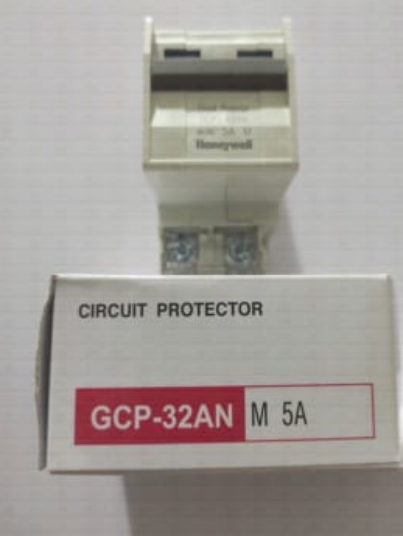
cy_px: 250
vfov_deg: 61.6
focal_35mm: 29
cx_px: 226
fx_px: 450
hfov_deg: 48.2
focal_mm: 5.43
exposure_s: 1/33
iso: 1512
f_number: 1.89
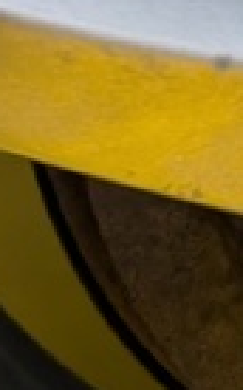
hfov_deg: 11.7
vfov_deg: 14.8
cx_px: 240
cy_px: -430
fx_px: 1179
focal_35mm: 111
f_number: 1.68
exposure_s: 1/24.3
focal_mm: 6.9
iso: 1392
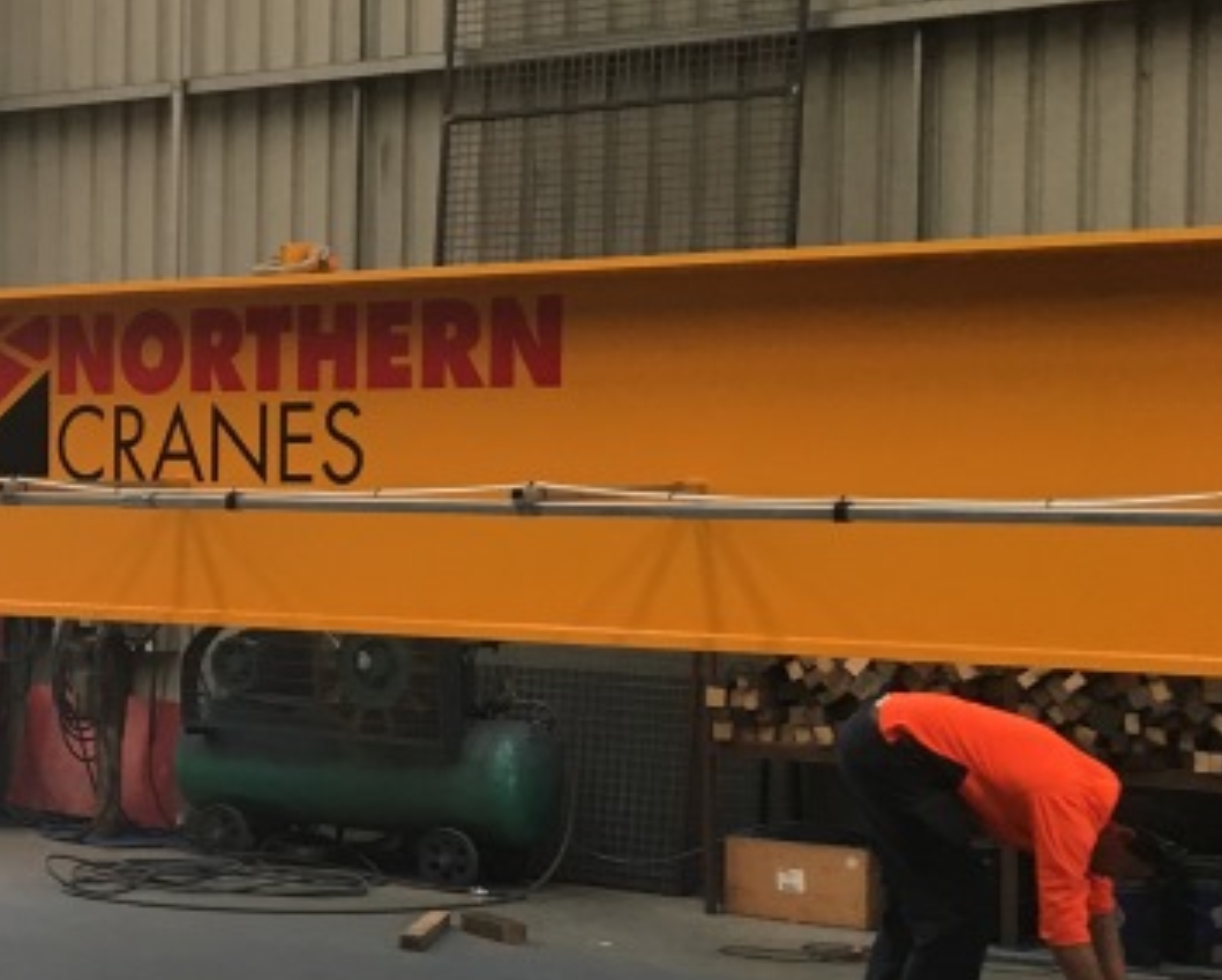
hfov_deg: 20.7
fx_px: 2968
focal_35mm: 82
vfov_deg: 18.7
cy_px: 547
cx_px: -474
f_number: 2.2
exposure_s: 1/33
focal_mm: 4.15
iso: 50
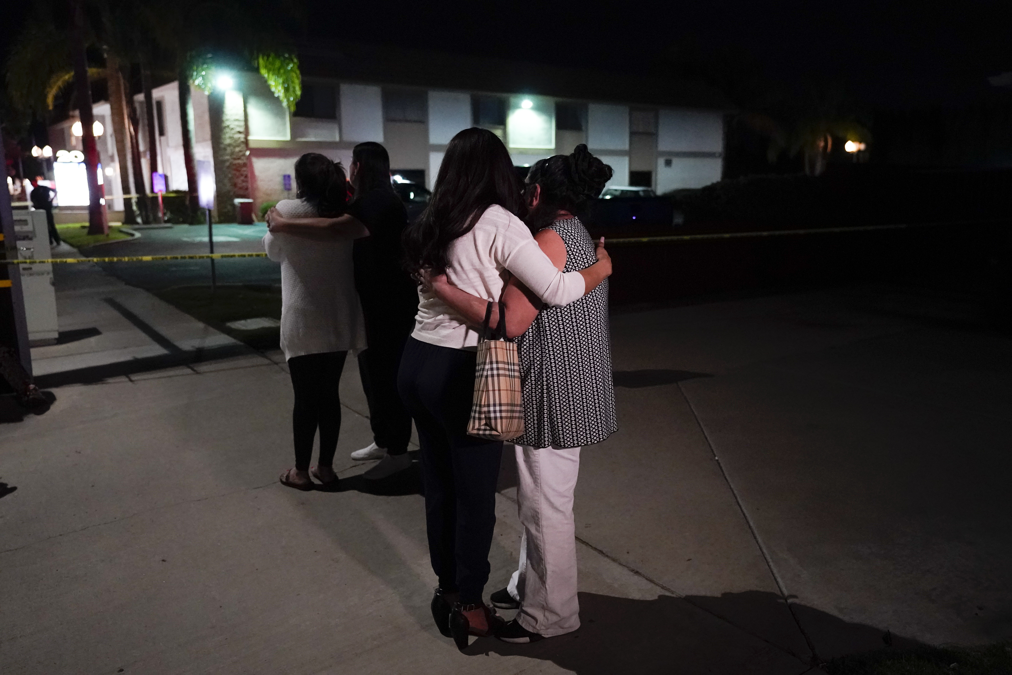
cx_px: 506
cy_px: 338
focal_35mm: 29
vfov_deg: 45.0
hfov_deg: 63.7
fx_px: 815
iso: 8000
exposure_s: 1/200
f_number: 2.8
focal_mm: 29
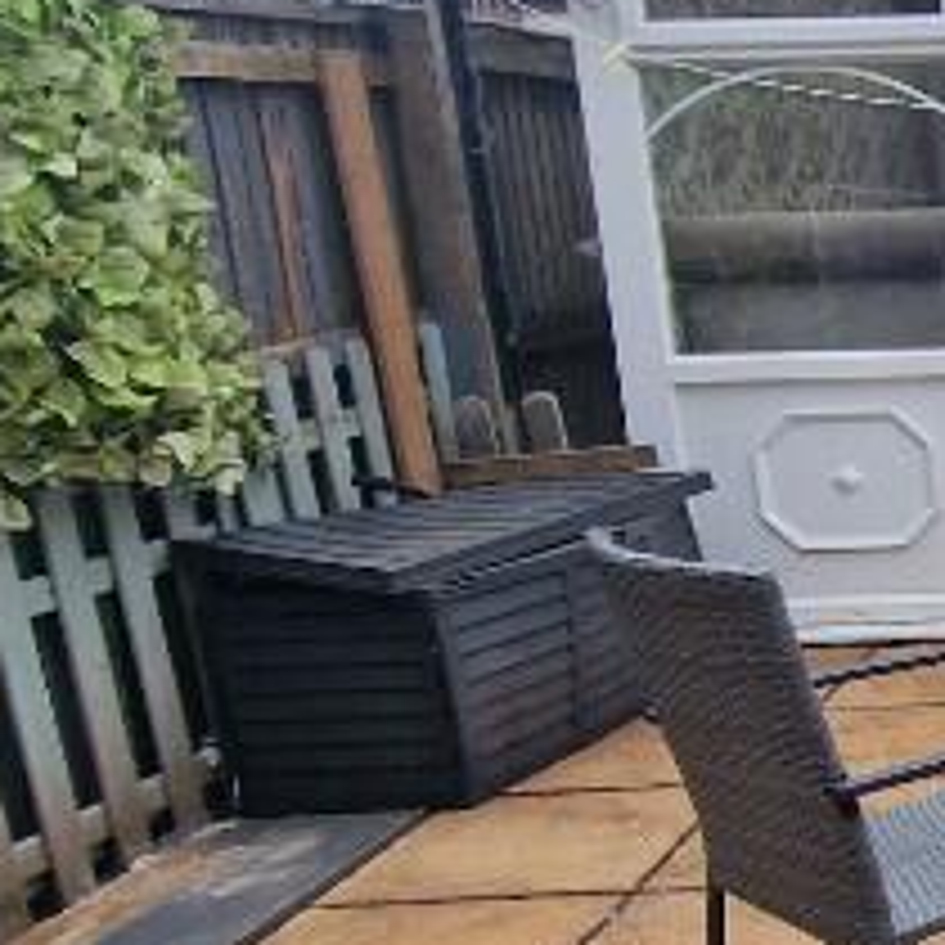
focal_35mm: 56
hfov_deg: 22.7
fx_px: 1730
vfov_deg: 30.4
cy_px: 616
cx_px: 1539
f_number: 2.2
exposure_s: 1/302
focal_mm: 2.2
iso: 50
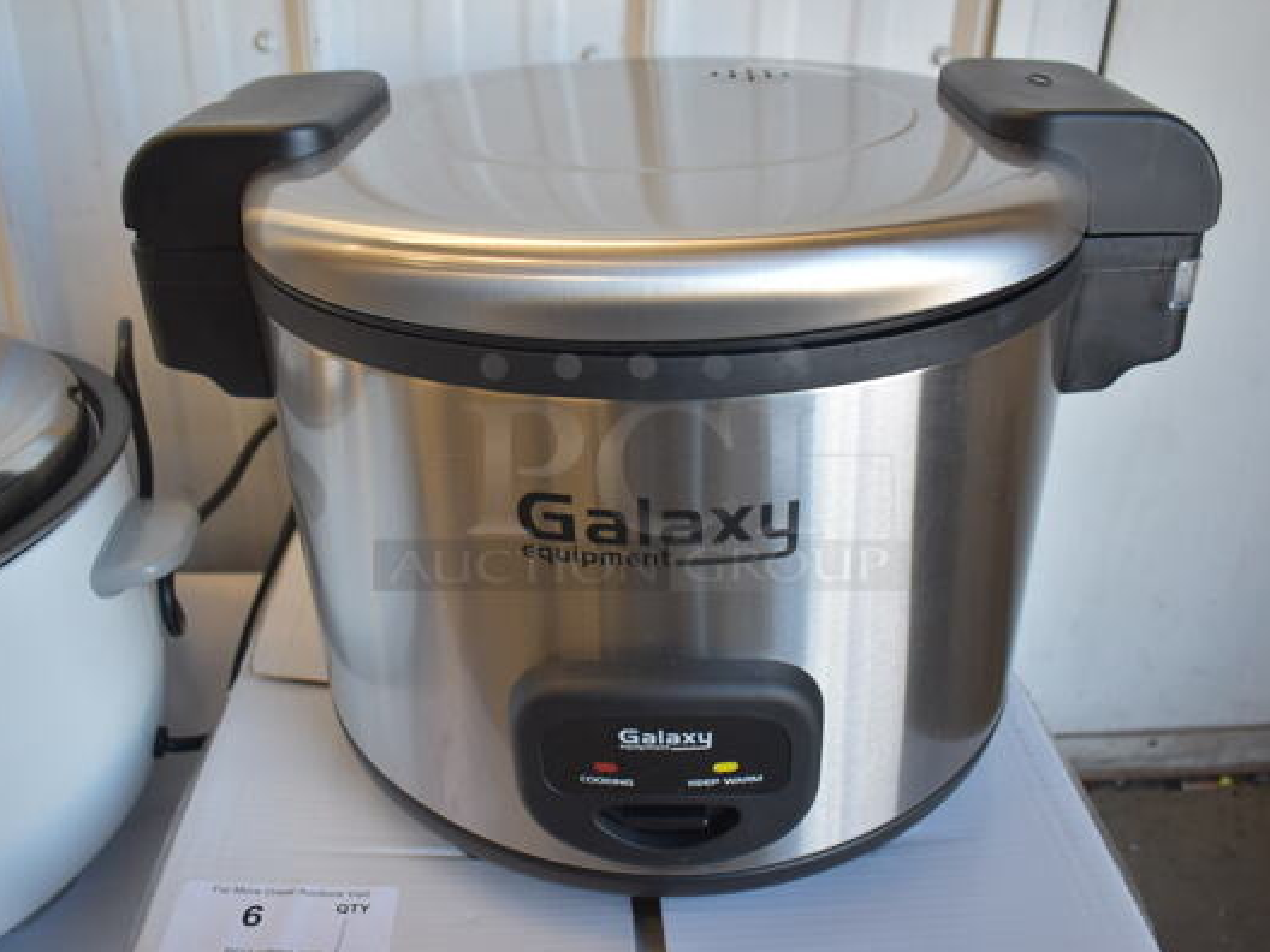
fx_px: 1101
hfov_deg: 60.0
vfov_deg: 46.8
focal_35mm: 30
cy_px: 464
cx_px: 642
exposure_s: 1/250
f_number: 3.5
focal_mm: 18
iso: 800
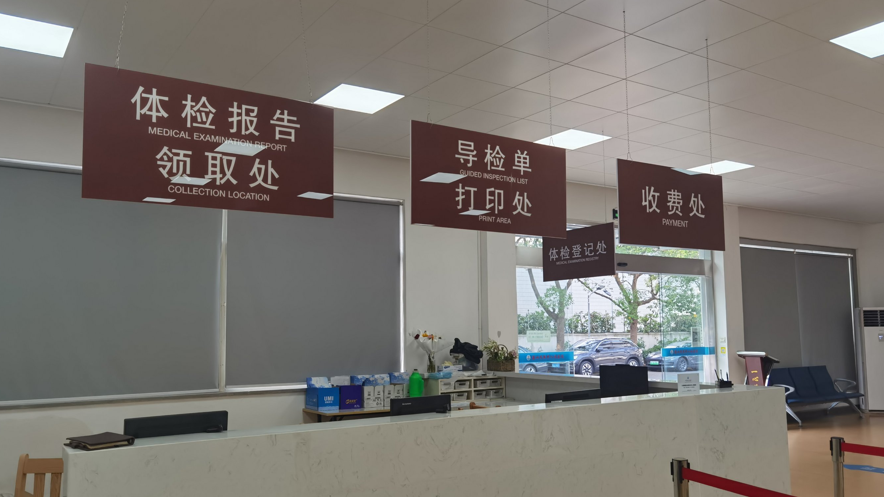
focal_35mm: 30
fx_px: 703
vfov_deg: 38.9
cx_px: 441
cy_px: 271
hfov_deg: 64.3
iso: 50
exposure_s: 1/250
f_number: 1.9
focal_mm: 6.71
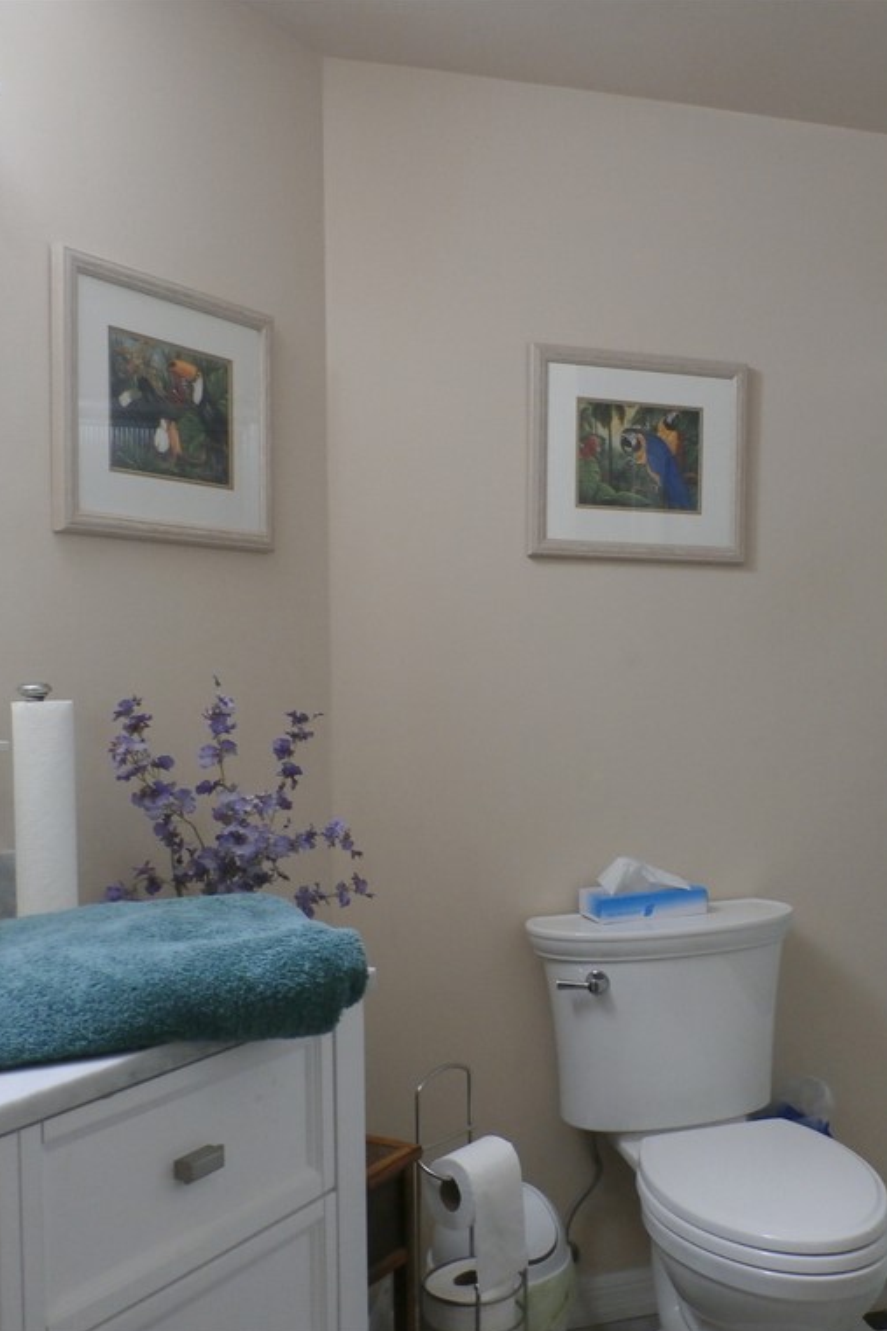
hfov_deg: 37.4
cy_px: 668
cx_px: 604
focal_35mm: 35
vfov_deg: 54.4
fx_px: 1294
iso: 200
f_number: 3
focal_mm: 4.5
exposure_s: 1/30
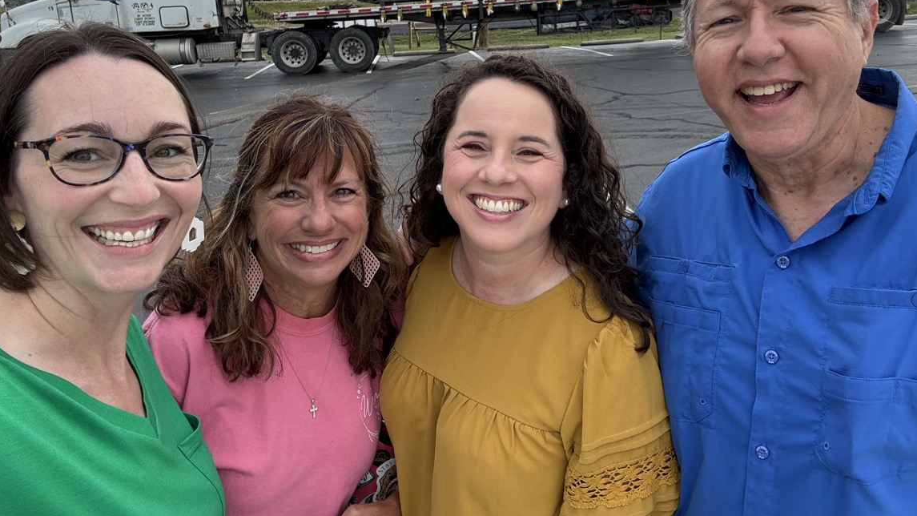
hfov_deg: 67.9
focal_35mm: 28
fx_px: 681
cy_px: 171
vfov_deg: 41.0
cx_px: 485
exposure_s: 1/322
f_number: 1.9
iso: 25
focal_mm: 2.69
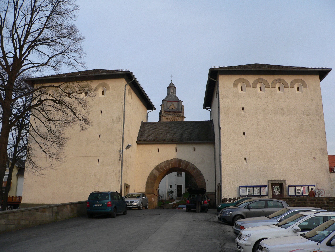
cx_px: 168
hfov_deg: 51.4
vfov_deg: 39.7
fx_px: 348
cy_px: 126
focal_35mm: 36
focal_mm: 6
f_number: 2.8
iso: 100
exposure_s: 1/250
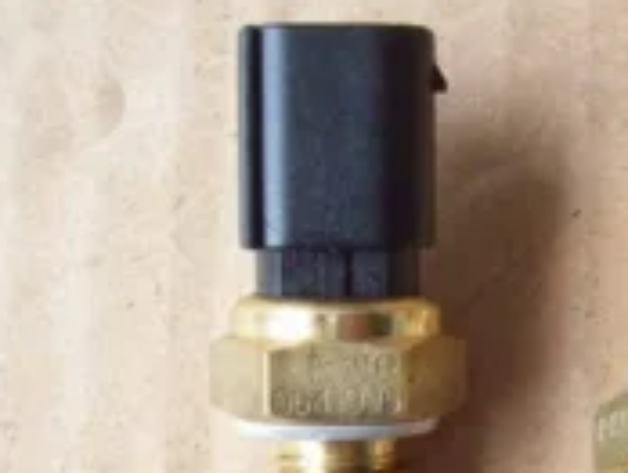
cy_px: 401
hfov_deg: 21.1
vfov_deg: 16.1
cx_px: 541
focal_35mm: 91
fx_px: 1653
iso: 80
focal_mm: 6
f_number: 2.7
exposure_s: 1/110
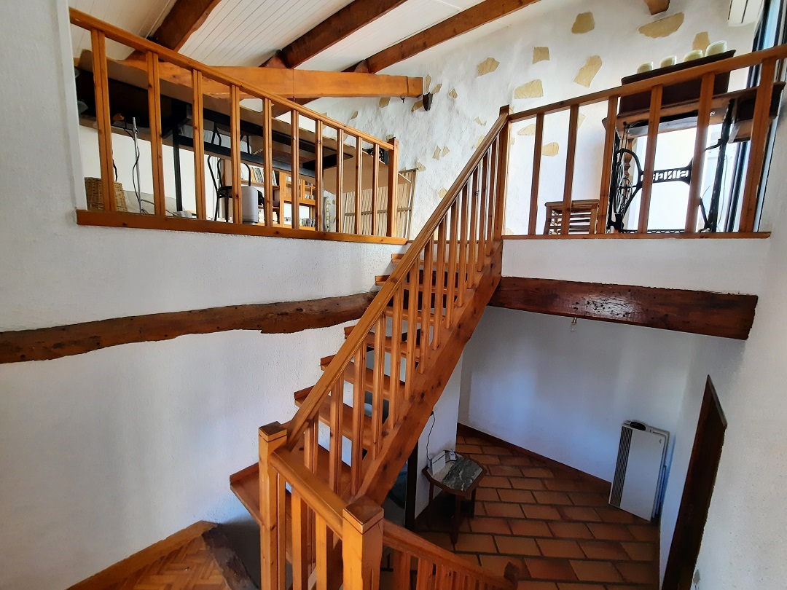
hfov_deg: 106.2
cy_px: 295
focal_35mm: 13
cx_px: 394
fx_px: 296
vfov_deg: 89.9
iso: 160
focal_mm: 1.74
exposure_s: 1/33
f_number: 2.2
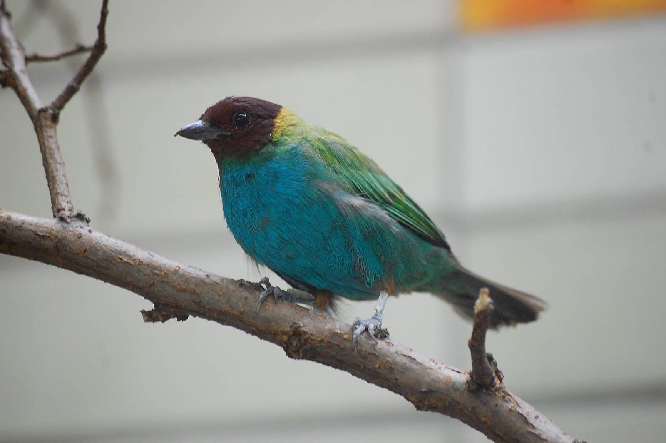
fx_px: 3743
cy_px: 222
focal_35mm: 202
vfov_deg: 6.8
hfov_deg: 10.2
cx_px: 333
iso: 1000
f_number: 5
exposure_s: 1/30
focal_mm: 135
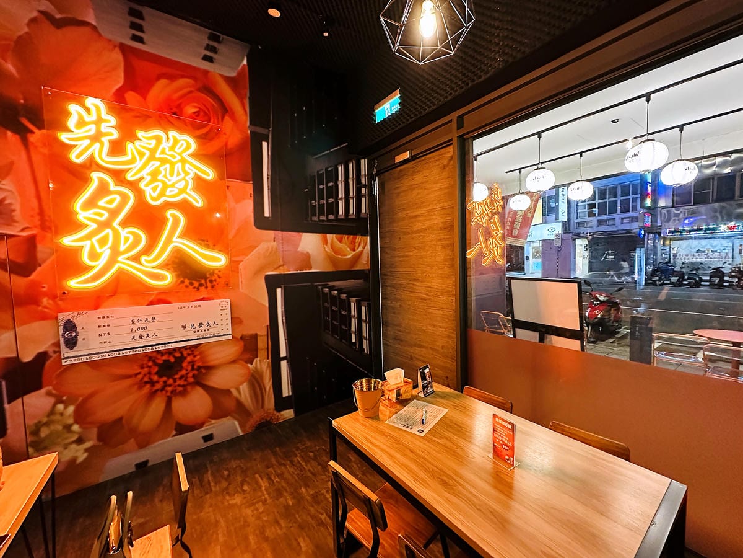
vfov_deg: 85.7
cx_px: 372
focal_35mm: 14
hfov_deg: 102.1
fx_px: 300
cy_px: 279
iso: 1000
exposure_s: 1/60
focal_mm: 2.22
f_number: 2.2
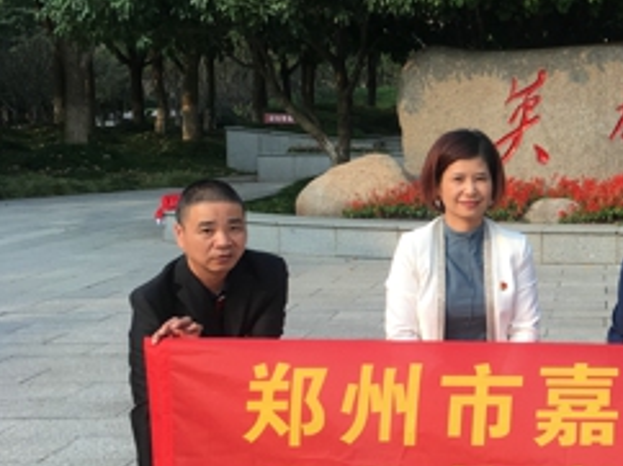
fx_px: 1187
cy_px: 227
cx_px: 690
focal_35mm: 66
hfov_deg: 26.9
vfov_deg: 22.2
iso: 25
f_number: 2.2
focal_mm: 4.15
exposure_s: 1/475
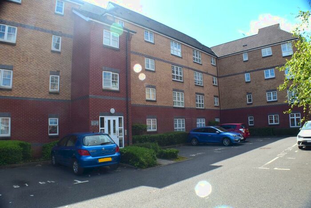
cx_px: 156
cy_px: 104
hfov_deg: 59.5
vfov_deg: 41.7
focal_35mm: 32
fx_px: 272
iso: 400
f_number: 10
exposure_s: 1/320
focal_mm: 21
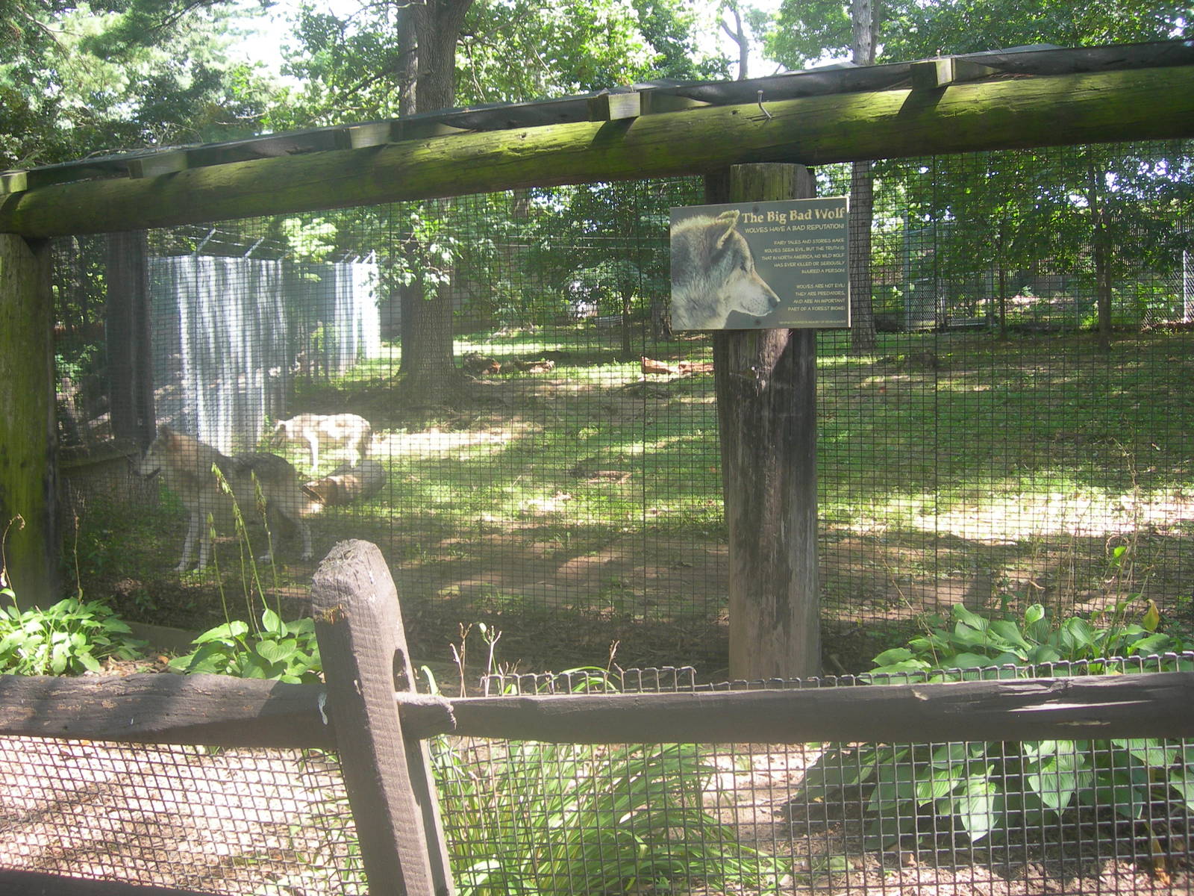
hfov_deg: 49.0
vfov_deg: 37.7
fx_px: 1311
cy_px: 448
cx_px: 597
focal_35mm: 38
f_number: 2.8
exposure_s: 1/77.8
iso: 50
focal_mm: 7.8
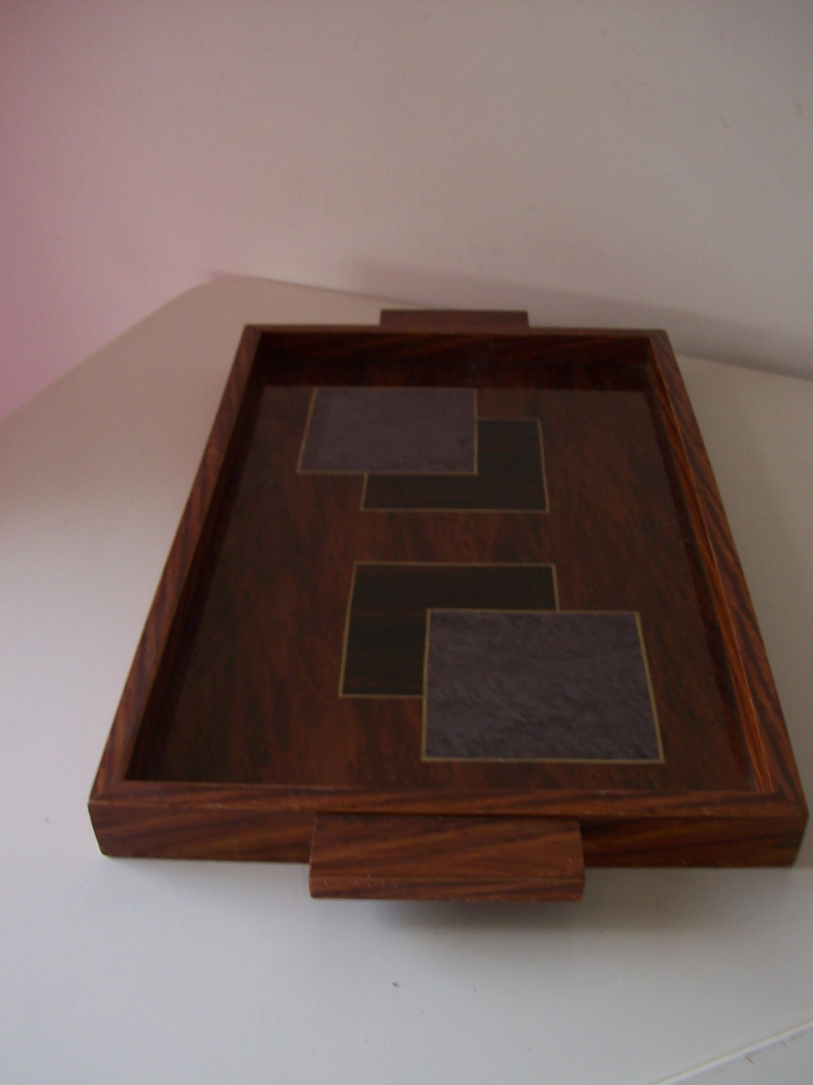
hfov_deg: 36.8
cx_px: 433
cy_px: 582
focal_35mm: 39
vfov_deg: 47.8
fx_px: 1222
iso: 80
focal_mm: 6
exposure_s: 1/64
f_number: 2.7
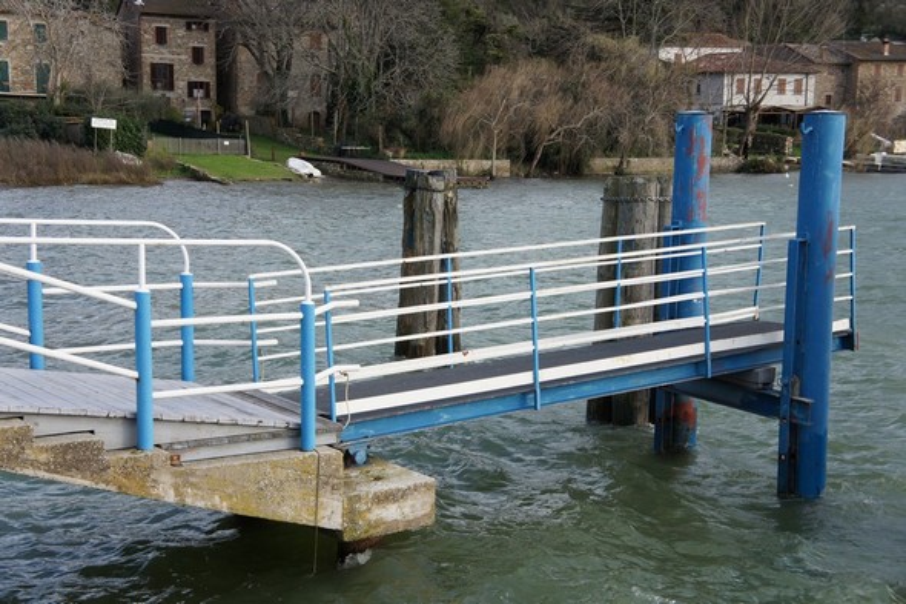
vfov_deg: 24.4
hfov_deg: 35.9
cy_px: 302
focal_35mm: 56
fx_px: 1396
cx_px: 453
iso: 200
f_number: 6.3
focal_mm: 37
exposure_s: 1/125
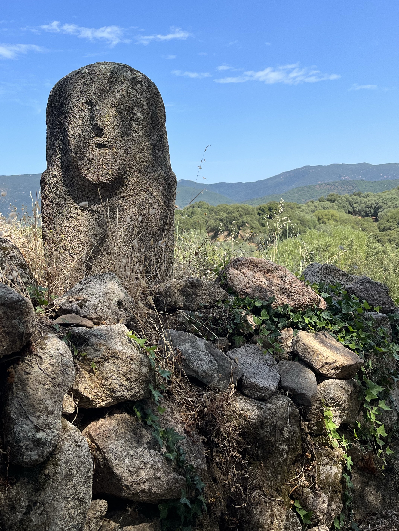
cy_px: 165
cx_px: 164
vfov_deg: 49.0
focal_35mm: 37
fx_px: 569
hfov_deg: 38.5
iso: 50
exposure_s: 1/2309
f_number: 1.6
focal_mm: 5.1
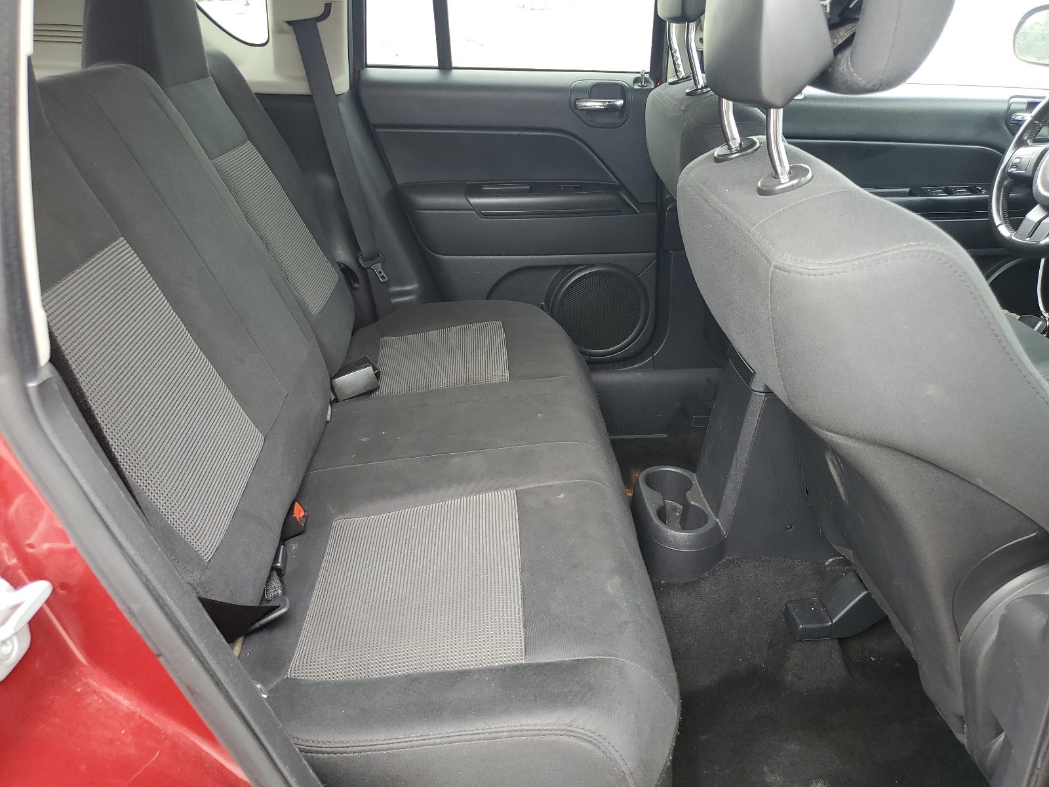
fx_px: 788
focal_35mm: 26
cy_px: 394
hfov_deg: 67.3
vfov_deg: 53.1
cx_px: 524
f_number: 1.5
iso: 55
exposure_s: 1/120
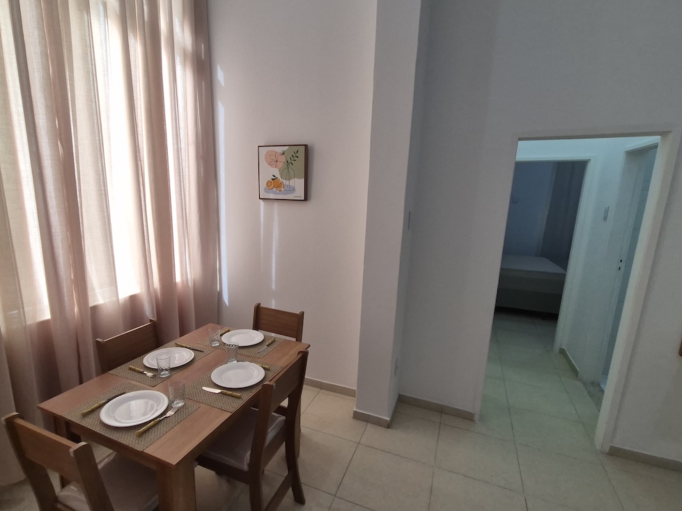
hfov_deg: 90.7
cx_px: 306
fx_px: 335
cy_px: 269
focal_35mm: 17
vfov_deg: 74.7
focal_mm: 2.2
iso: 64
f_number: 2.2
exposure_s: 1/120
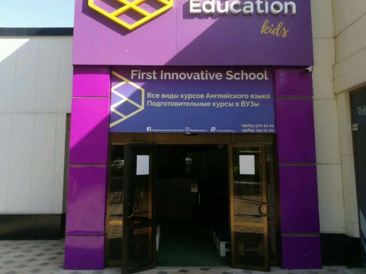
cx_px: 177
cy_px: 107
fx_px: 349
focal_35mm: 33
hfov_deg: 55.4
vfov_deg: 42.7
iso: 50
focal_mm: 4.5
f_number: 2.2
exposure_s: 1/345
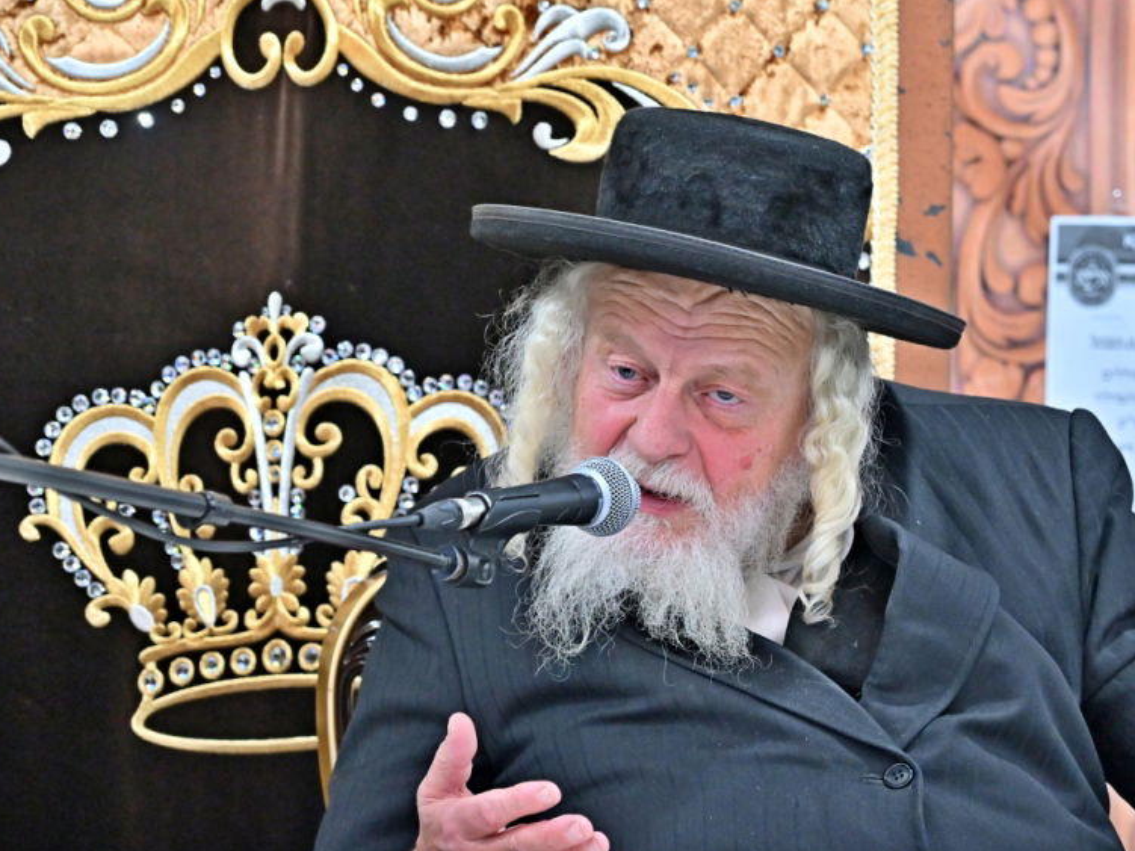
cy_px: 464
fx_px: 7737
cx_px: 677
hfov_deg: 8.4
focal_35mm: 236
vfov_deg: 6.3
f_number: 4
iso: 1000
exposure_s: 1/320
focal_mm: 120
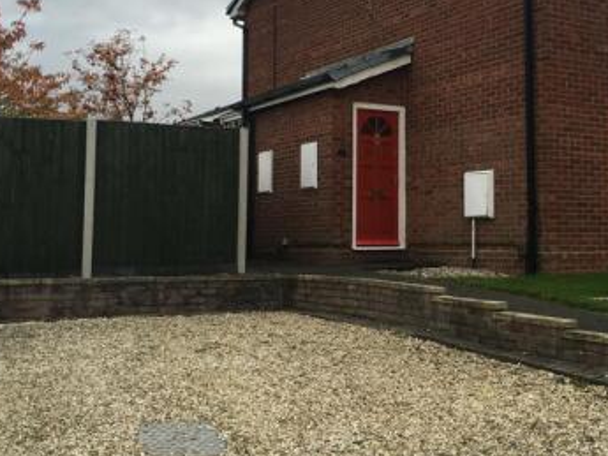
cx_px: 403
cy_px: 151
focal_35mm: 49
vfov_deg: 29.5
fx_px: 861
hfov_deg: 38.5
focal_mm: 4.15
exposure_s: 1/549
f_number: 2.2
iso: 25
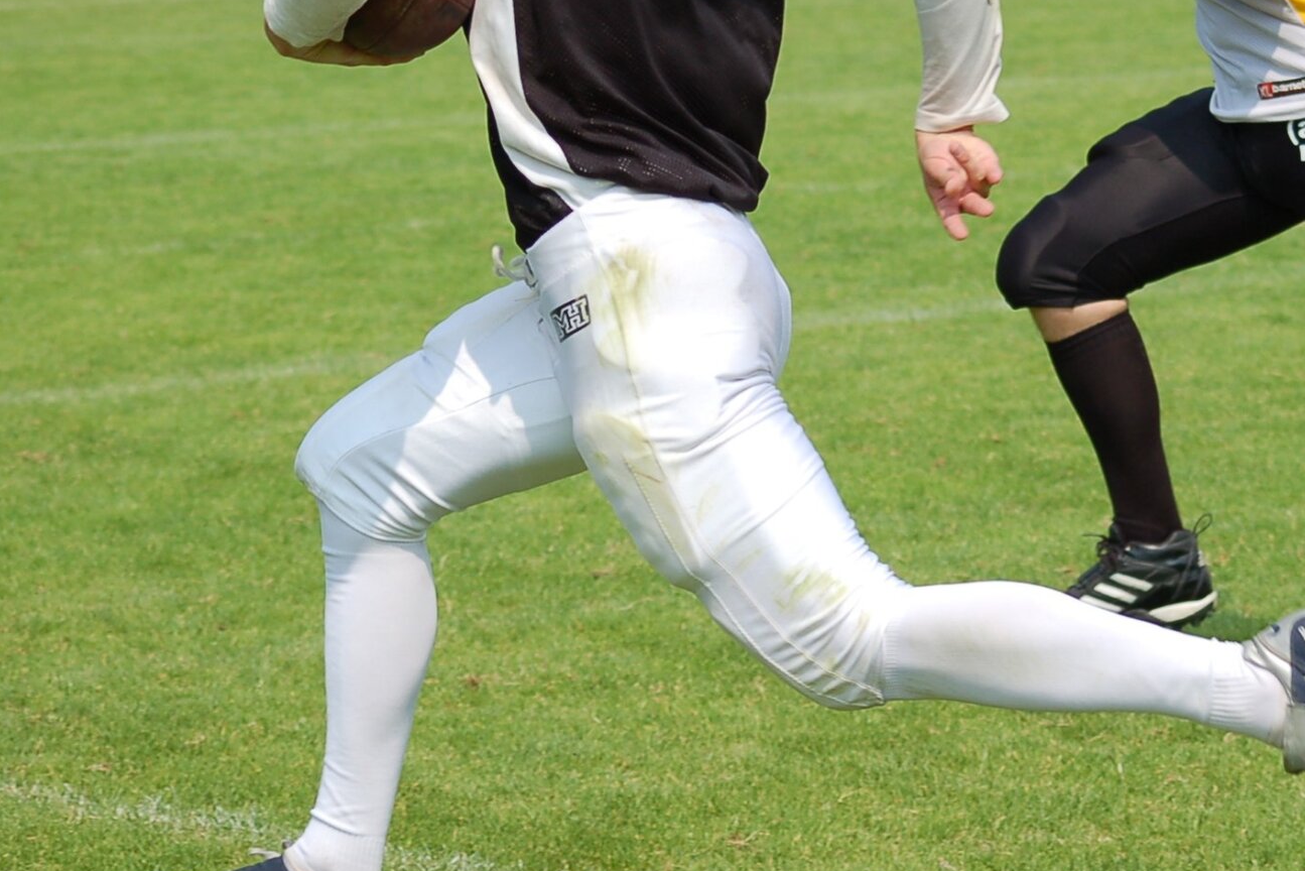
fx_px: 6454
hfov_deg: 11.5
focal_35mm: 178
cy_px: 150
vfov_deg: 7.7
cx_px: 1091
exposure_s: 1/1250
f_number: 5
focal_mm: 70
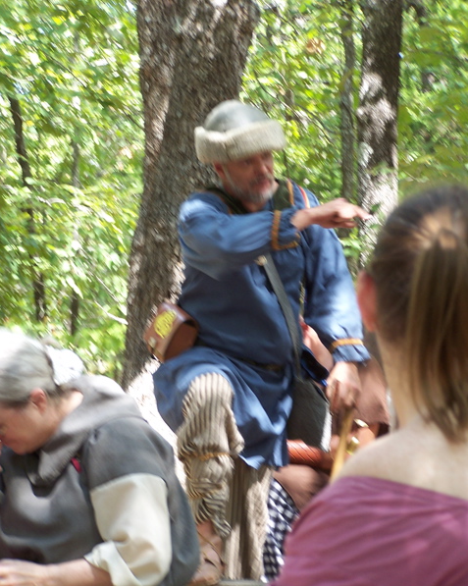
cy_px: 291
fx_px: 2322
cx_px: 234
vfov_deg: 14.4
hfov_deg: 11.5
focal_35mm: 134
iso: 80
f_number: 3.2
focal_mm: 21.2
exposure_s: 1/60
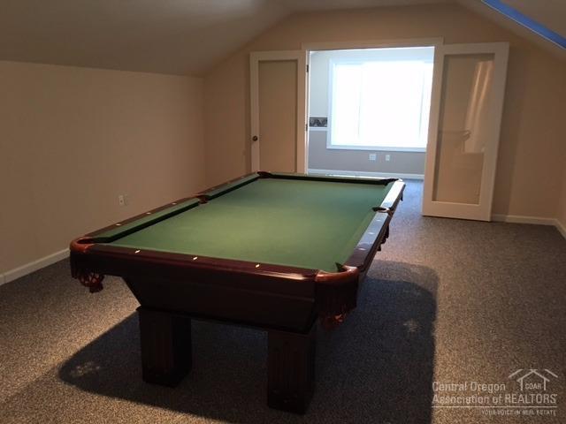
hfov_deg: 61.7
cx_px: 283
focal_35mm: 29
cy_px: 212
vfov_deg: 48.2
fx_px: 474
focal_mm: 4.15
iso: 200
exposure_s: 1/30
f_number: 2.2
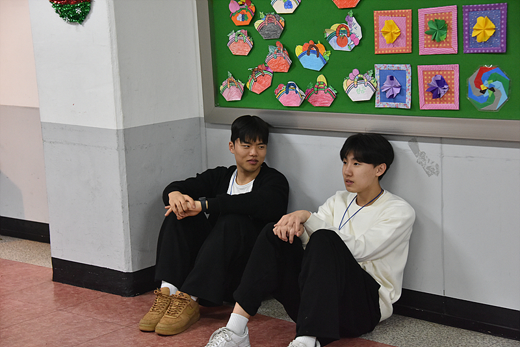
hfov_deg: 28.1
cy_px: 174
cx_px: 260
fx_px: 1040
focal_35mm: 72
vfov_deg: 18.9
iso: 3600
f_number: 5.6
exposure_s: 1/125
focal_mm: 72
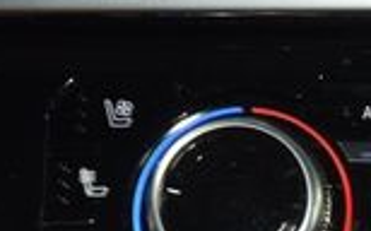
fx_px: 2829
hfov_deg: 7.4
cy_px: 230
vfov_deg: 4.7
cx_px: 525
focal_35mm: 280
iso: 1000
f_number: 4.2
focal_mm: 44
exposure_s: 1/30
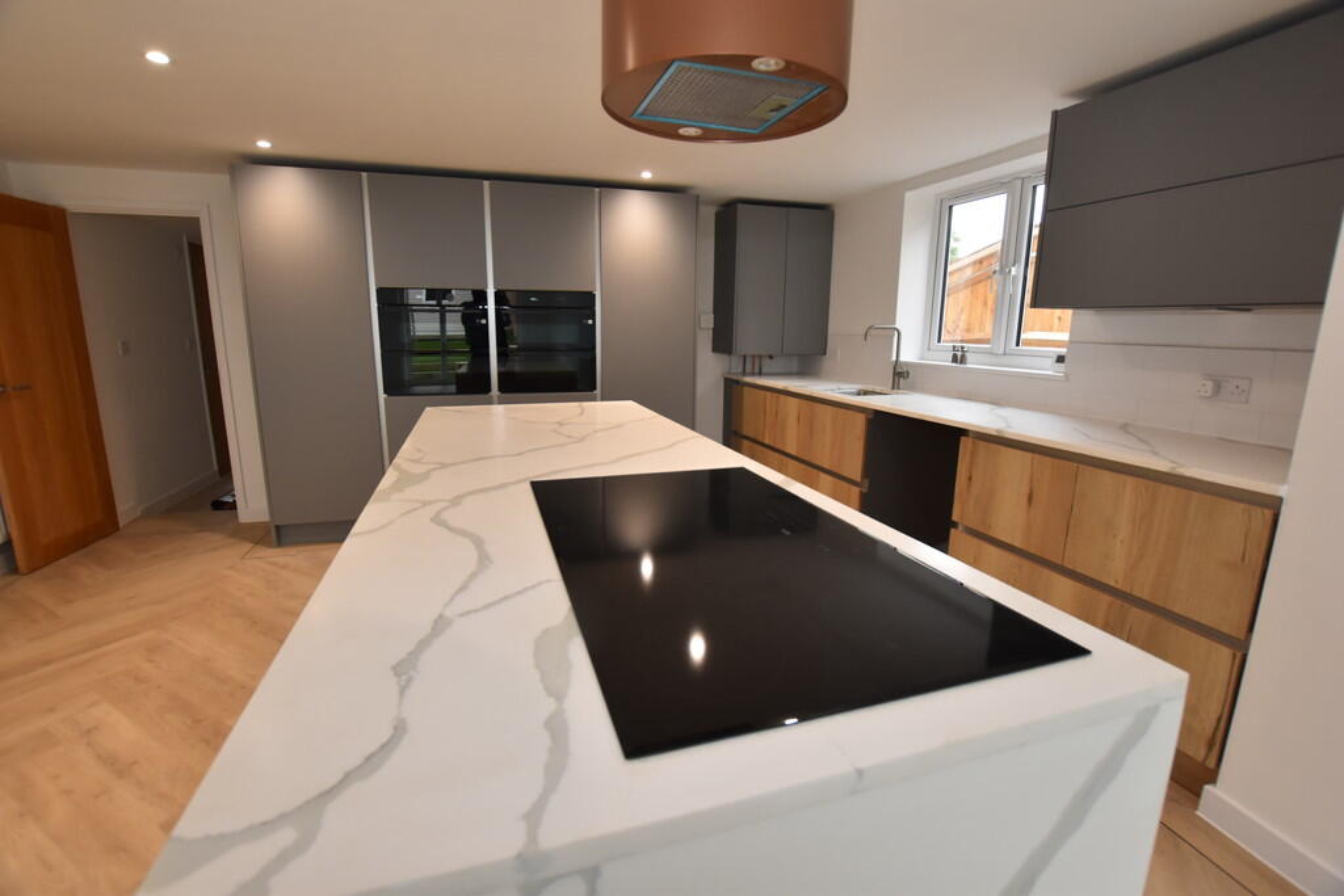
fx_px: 560
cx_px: 672
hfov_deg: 100.4
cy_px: 448
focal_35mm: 15
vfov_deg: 77.3
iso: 800
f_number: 5
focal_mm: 10
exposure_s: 1/100
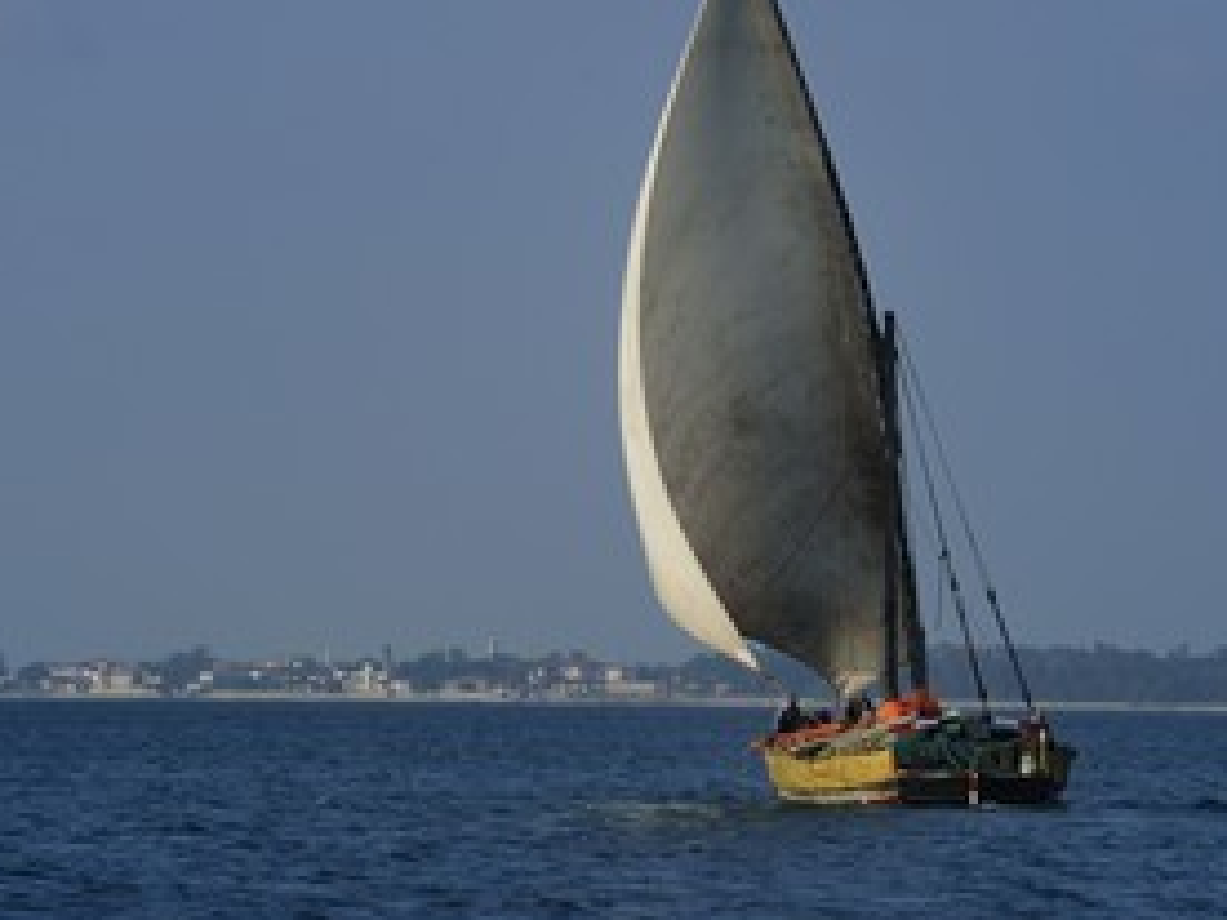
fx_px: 9854
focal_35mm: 278
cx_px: 507
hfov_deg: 7.1
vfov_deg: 5.3
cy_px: 396
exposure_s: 1/640
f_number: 8
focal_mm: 190
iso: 200
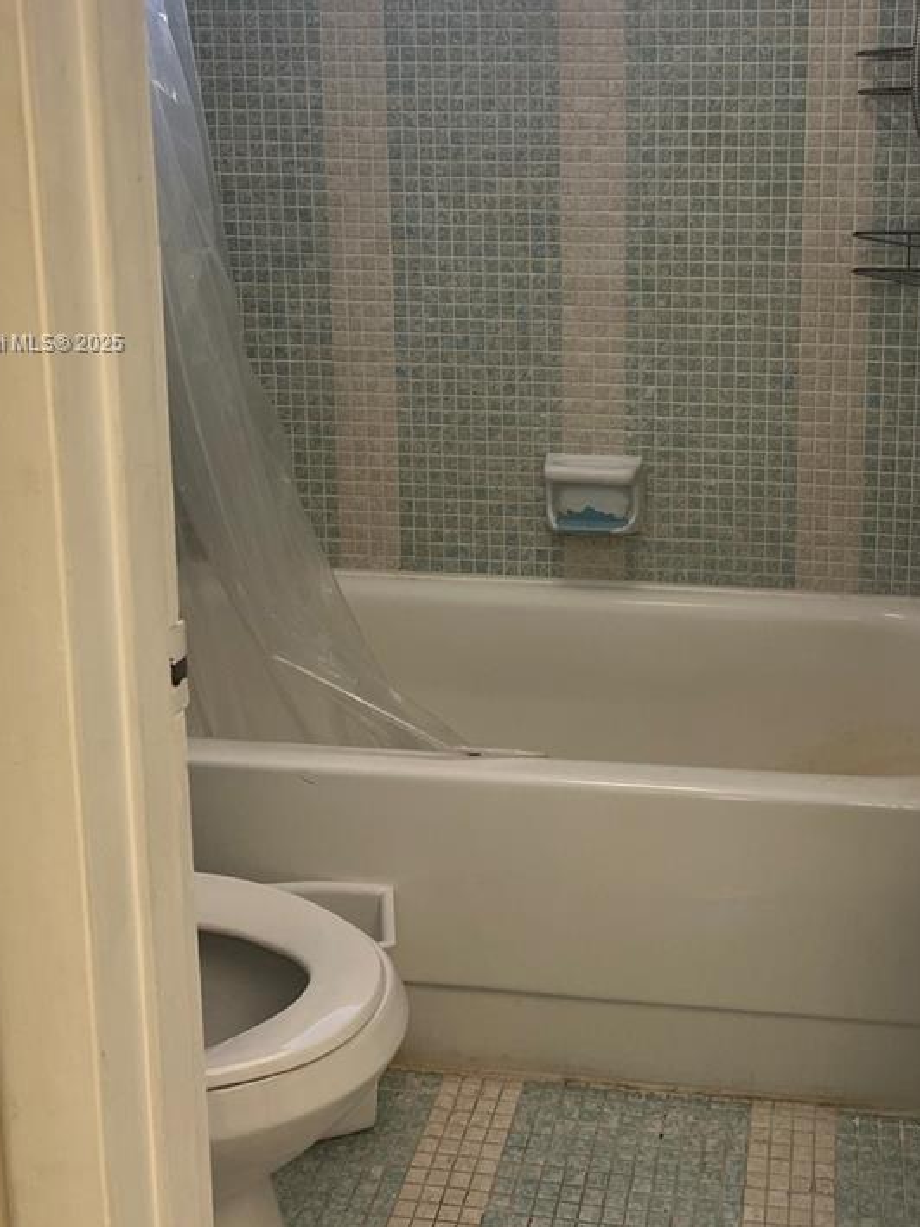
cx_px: 585
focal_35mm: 44
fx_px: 1559
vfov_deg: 42.0
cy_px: 344
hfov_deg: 32.7
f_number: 1.5
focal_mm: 5.7
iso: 125
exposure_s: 1/120
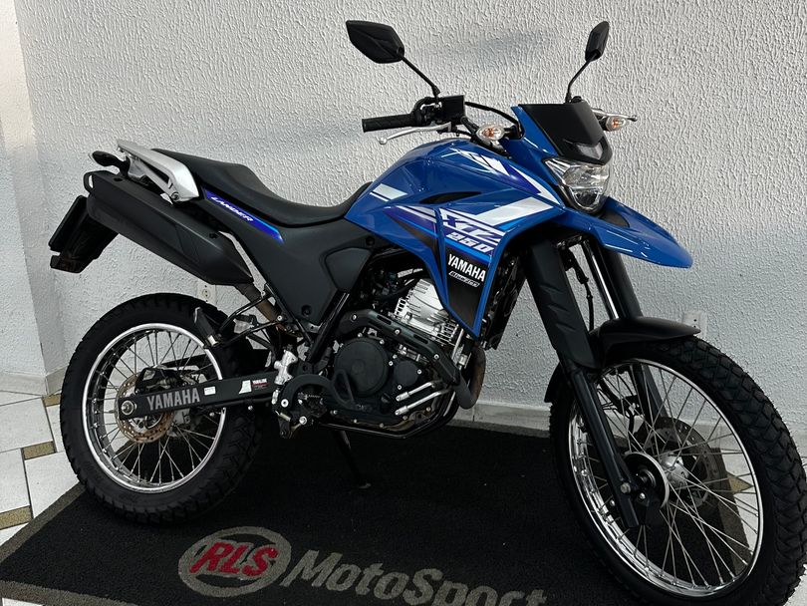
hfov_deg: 71.6
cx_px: 404
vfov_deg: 56.8
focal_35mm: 24
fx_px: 560
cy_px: 303
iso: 125
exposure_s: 1/60
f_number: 1.78
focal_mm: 6.86
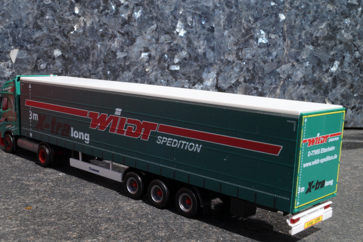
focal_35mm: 48
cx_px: 160
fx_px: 484
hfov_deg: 41.0
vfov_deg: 28.0
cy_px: 140
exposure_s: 1/60
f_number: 25
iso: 250
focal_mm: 26
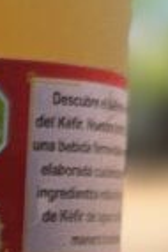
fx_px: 940
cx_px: -393
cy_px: 340
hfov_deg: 8.1
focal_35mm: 134
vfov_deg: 14.6
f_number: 1.7
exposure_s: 1/345
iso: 12
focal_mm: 6.3
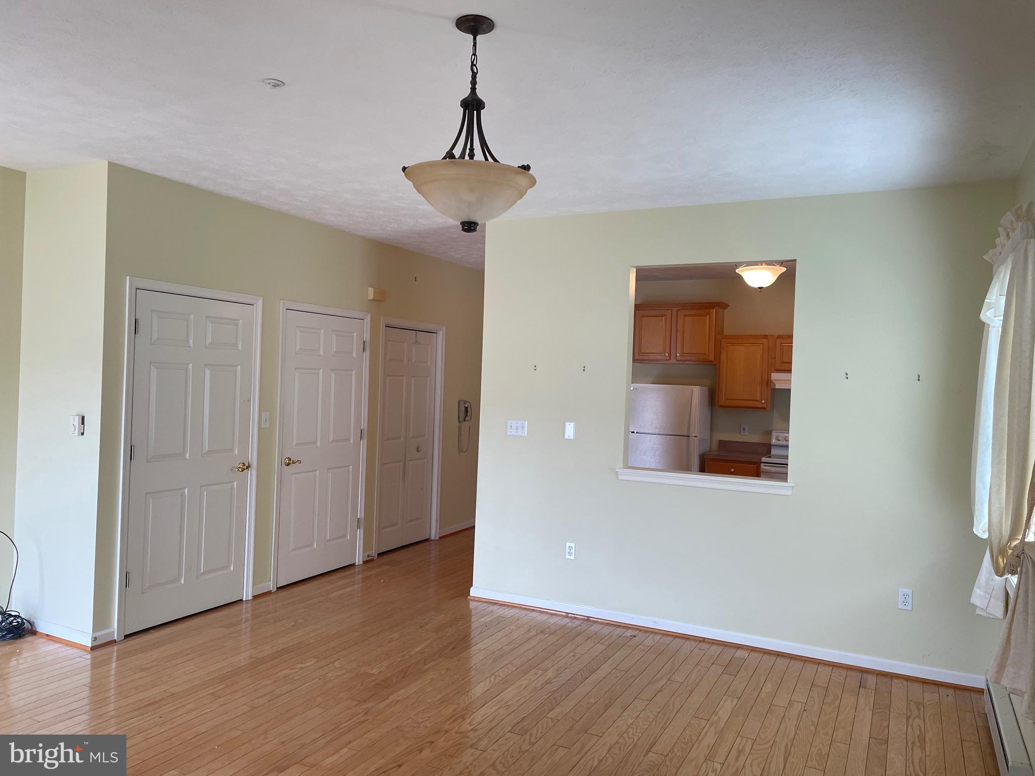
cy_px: 388
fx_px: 777
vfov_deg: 53.1
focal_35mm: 26
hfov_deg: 67.3
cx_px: 518
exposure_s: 1/120
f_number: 1.6
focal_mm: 4.2
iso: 125
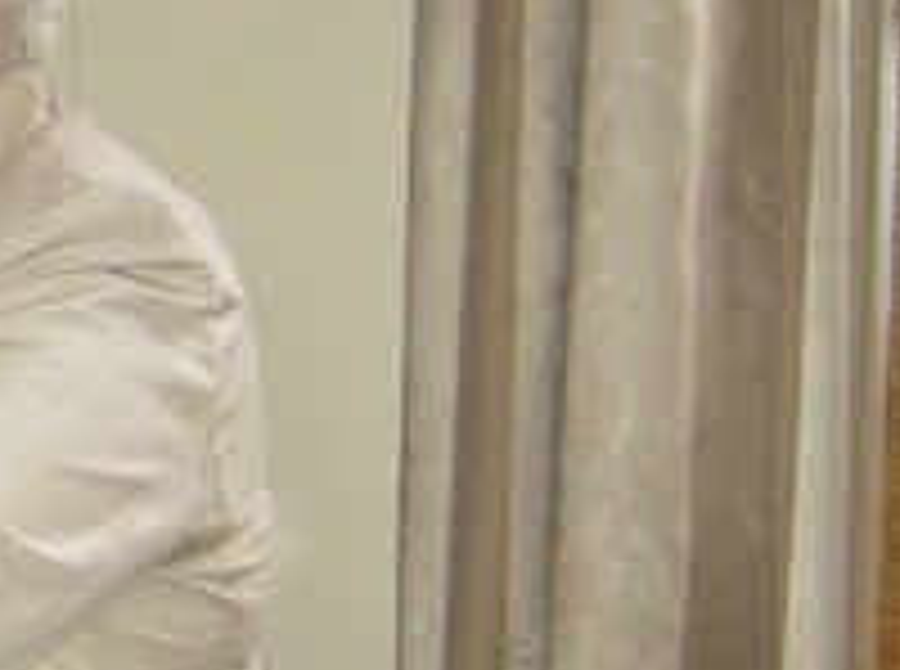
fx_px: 2801
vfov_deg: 13.6
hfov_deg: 17.4
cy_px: 344
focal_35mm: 108
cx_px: -171
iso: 200
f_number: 2.8
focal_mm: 6
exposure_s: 1/60
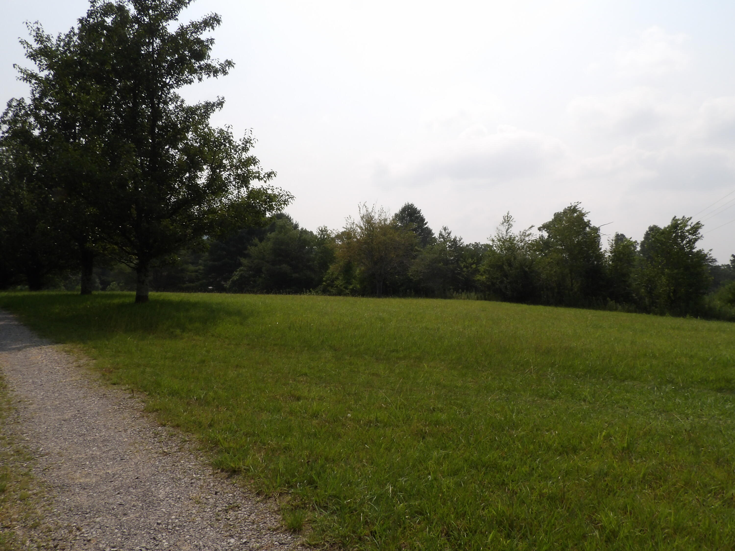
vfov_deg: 56.8
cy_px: 276
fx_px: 510
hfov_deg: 71.6
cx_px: 368
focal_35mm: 24
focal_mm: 4.3
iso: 100
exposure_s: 1/433
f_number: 7.4
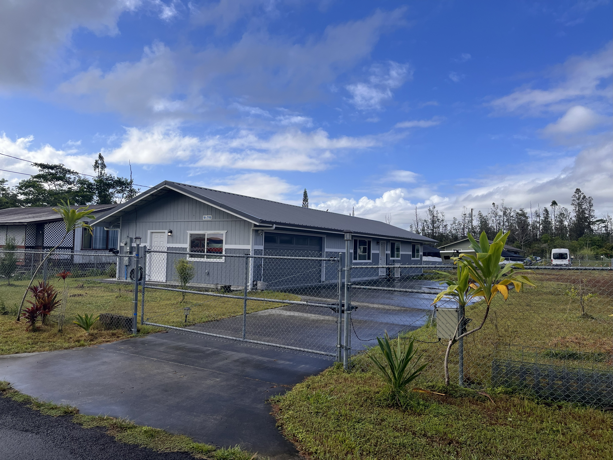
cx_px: 306
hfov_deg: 67.3
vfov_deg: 53.1
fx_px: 460
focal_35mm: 26
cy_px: 230
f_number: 1.6
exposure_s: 1/3215
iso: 50
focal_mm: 5.1
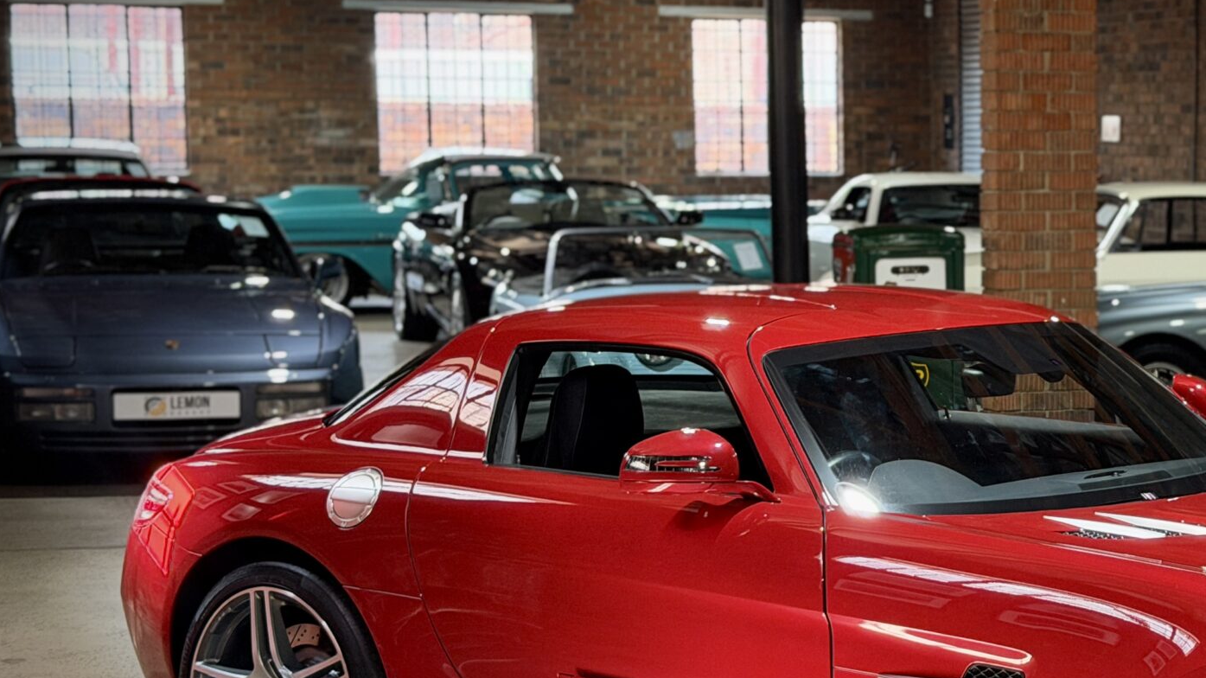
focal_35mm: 96
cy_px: 461
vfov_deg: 12.6
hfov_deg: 21.7
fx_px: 3069
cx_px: 1102
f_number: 1.78
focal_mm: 6.76
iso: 250
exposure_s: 1/43
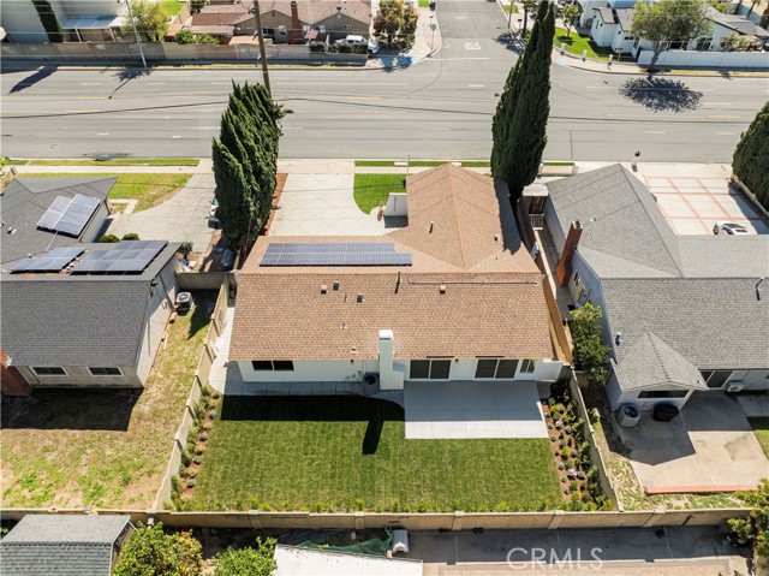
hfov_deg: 71.6
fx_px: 533
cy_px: 288
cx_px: 384
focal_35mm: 24
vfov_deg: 56.8
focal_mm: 12.29
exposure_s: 1/500
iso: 100
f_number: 4.5
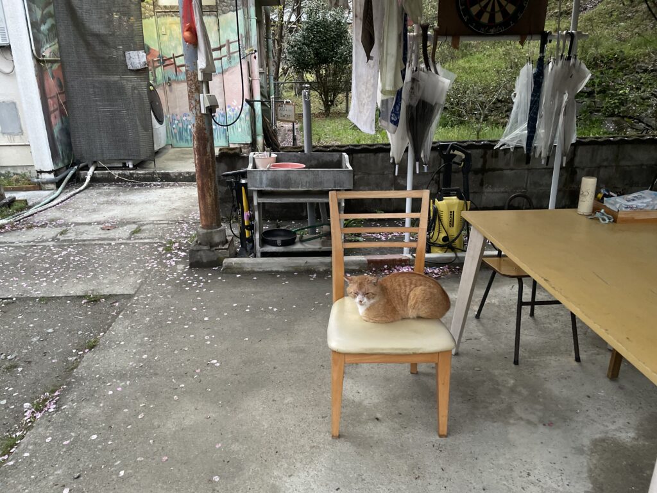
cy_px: 246
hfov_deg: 67.3
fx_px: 493
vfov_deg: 53.1
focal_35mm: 26
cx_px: 328
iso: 250
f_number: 1.6
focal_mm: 4.2
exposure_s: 1/60
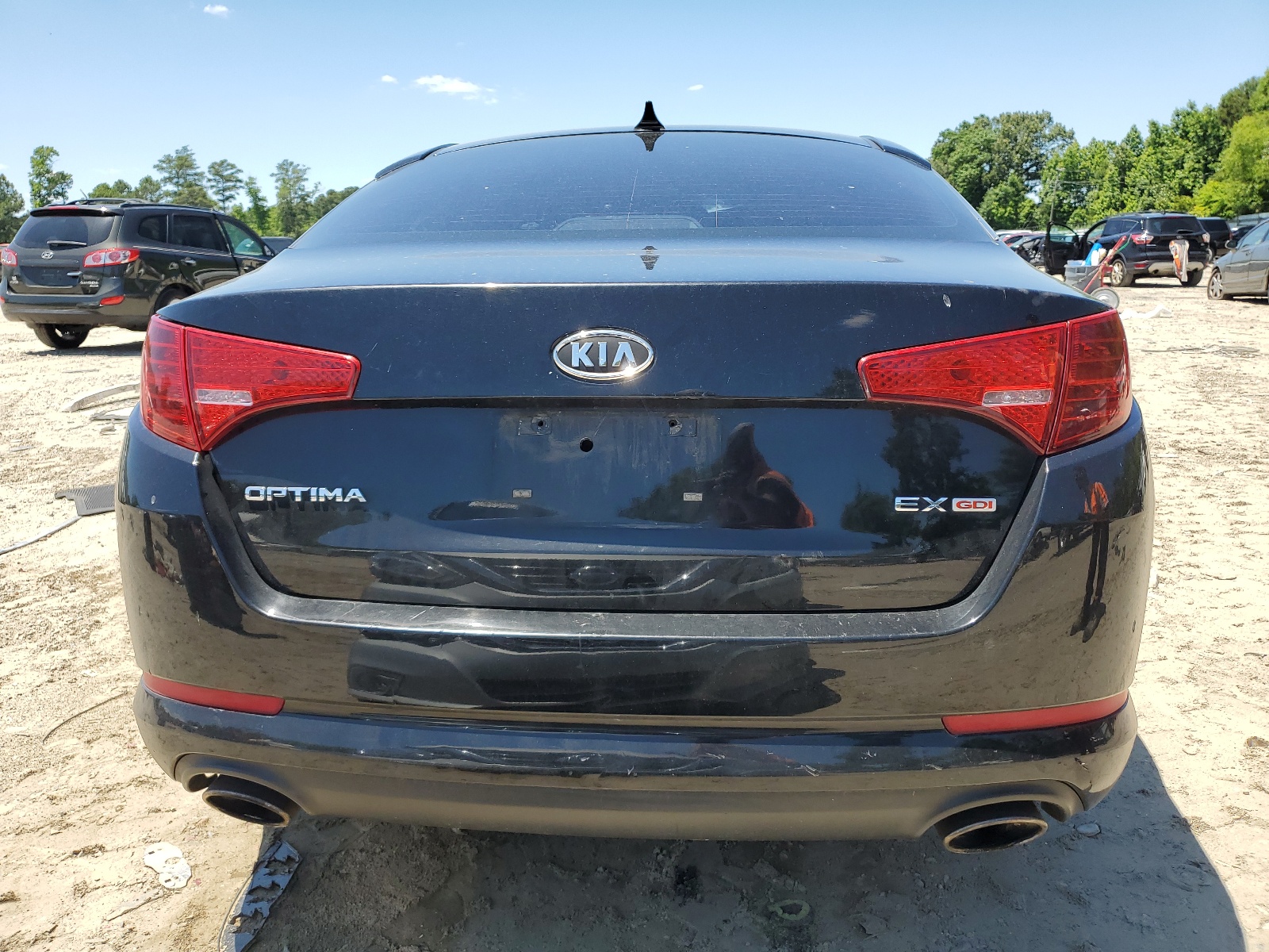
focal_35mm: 26
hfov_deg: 67.3
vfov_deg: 53.1
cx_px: 634
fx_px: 953
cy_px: 476
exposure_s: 1/1667
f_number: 1.5
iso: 50
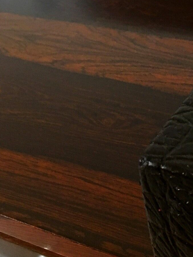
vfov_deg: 30.0
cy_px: 82
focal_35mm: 64
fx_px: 476
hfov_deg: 22.0
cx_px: 200
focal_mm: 4.15
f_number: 2.2
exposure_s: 1/25
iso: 200
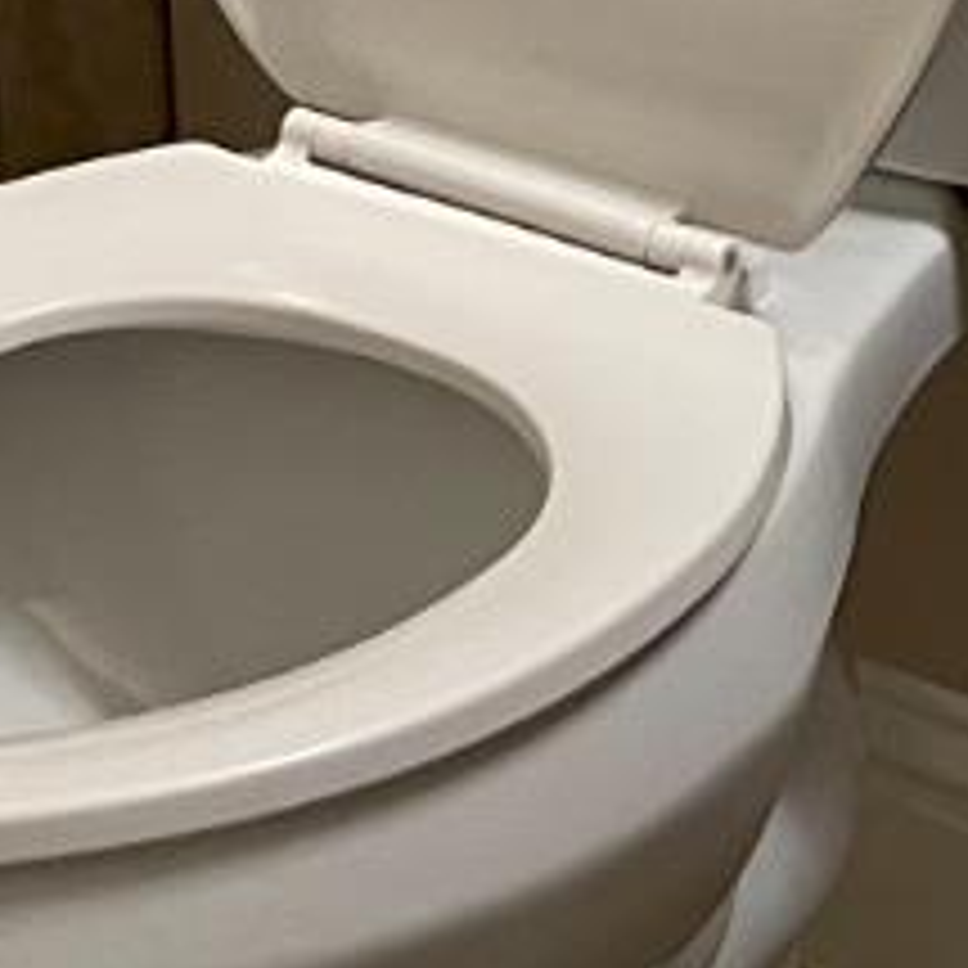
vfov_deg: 9.6
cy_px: -1389
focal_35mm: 160
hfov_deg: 10.7
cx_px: -302
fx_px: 5062
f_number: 1.6
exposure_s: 1/60
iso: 160
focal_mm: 4.2
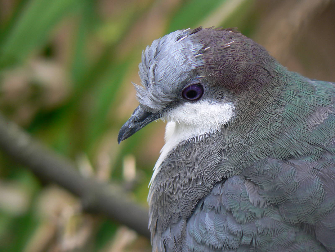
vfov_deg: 3.4
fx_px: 4181
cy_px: 126
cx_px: 168
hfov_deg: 4.6
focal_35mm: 432
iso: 80
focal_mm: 72
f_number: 4
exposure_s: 1/50
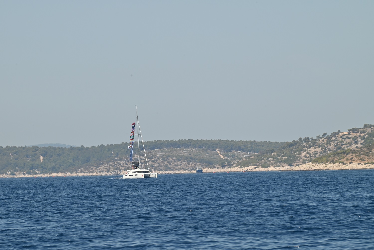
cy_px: 125
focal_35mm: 300
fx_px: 3117
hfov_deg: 6.9
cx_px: 187
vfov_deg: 4.6
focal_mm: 300
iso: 250
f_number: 16
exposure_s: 1/320
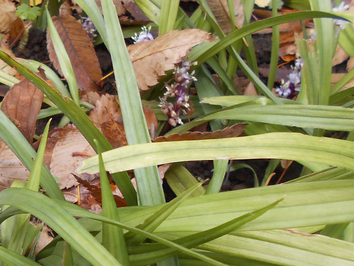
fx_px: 644
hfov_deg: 28.2
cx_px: -27
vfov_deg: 22.3
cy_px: 275
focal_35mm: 63
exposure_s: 1/40
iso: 80
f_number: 3.2
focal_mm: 4.6
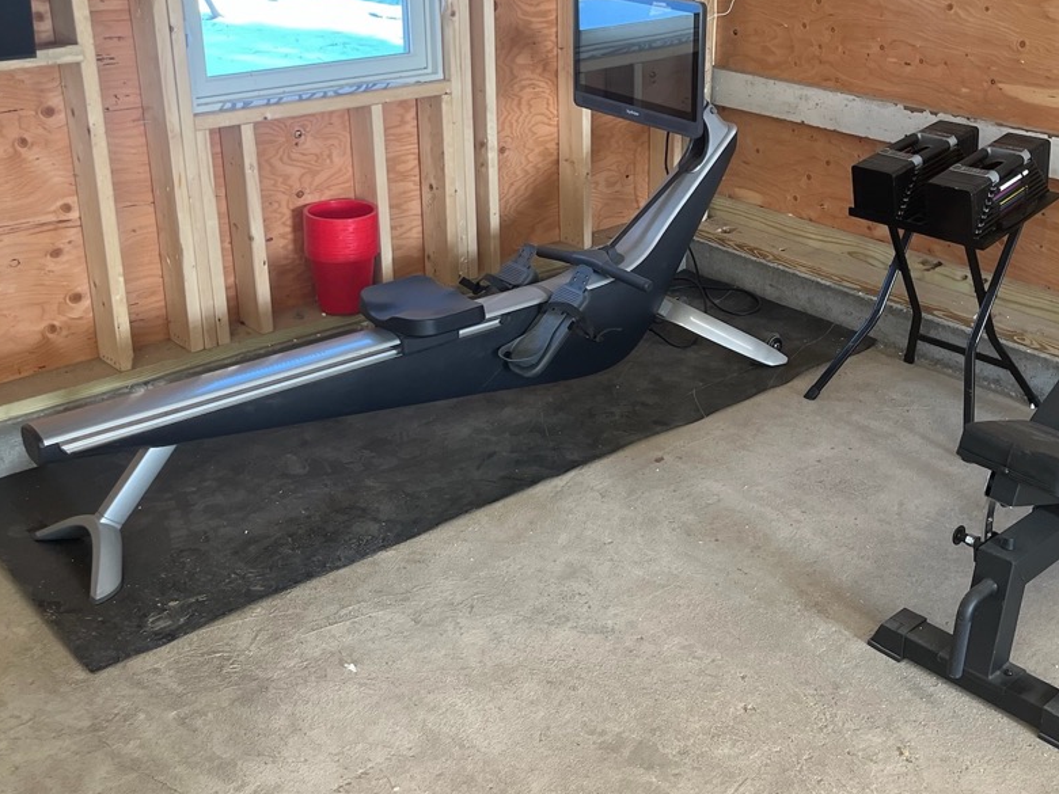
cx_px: 637
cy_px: 276
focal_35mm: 40
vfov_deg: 35.7
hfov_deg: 46.5
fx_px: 1224
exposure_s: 1/120
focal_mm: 5.1
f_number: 1.6
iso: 100
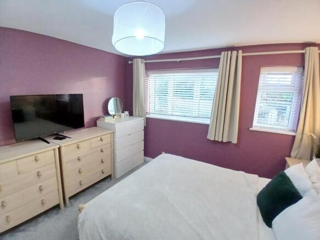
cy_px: 120
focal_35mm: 17
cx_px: 160
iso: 400
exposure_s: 1/25
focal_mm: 1.4
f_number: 2.2
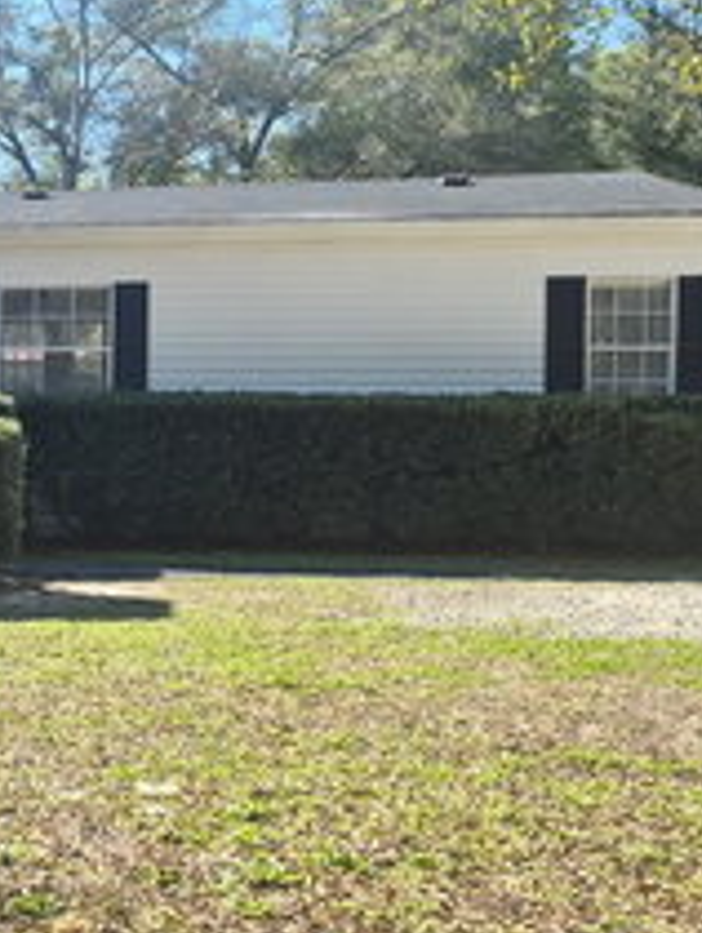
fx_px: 1511
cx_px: -200
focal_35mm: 56
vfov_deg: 34.3
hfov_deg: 23.3
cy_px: 440
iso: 80
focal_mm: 5.4
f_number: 1.8
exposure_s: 1/1720
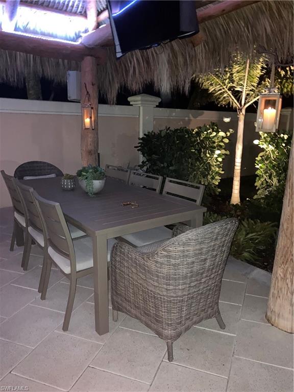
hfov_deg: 49.7
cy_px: 196
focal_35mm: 28
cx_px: 147
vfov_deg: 63.4
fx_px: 317
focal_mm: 3.99
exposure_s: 1/4
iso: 400
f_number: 1.8
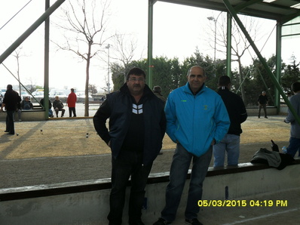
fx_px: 381
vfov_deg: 32.8
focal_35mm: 44
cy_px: 112
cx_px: 150
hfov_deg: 43.0
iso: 100
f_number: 4.5
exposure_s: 1/250
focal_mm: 7.8
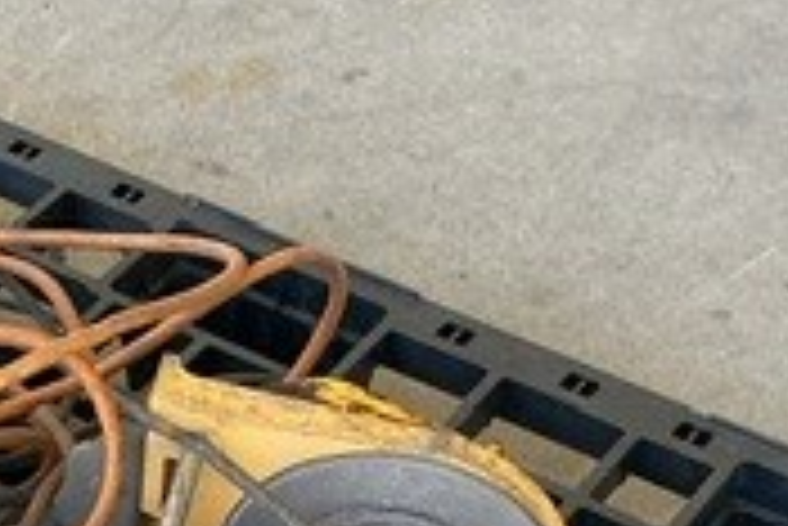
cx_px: 27
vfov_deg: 11.9
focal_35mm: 110
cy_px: 773
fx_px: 2410
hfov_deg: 18.2
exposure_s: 1/120
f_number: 1.8
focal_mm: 3
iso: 25
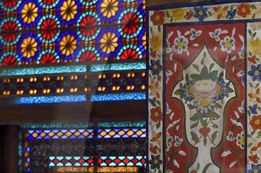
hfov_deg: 13.7
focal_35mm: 142
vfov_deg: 9.6
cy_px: 179
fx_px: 1028
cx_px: 377
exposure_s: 1/10
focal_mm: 29
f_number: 7.1
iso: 800
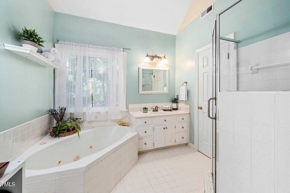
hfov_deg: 104.3
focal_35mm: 14
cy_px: 96
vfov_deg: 81.2
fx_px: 113
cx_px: 145
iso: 640
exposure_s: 1/20
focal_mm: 14
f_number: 6.3
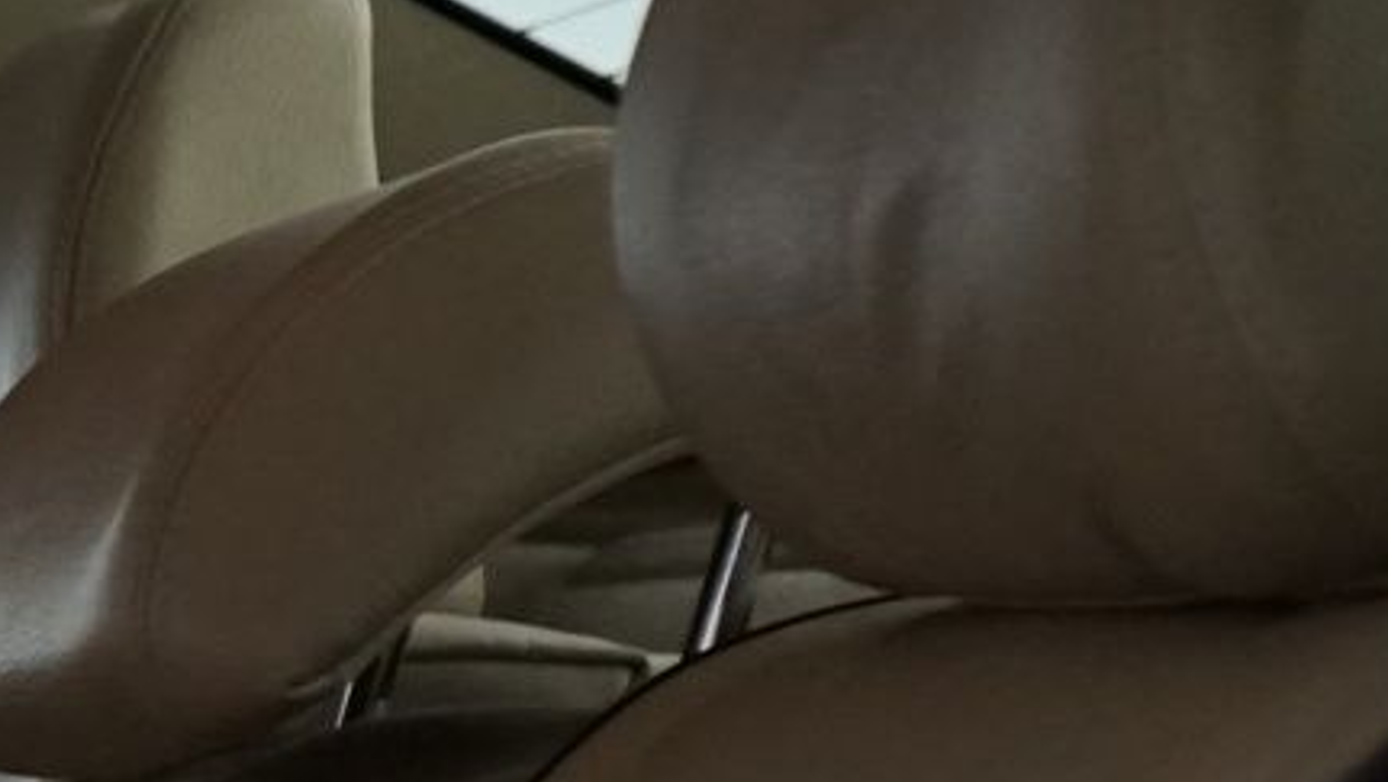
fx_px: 6260
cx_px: -1349
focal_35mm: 170
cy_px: 2155
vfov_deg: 6.6
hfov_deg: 11.5
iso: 2000
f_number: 3.5
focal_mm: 28
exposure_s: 1/100
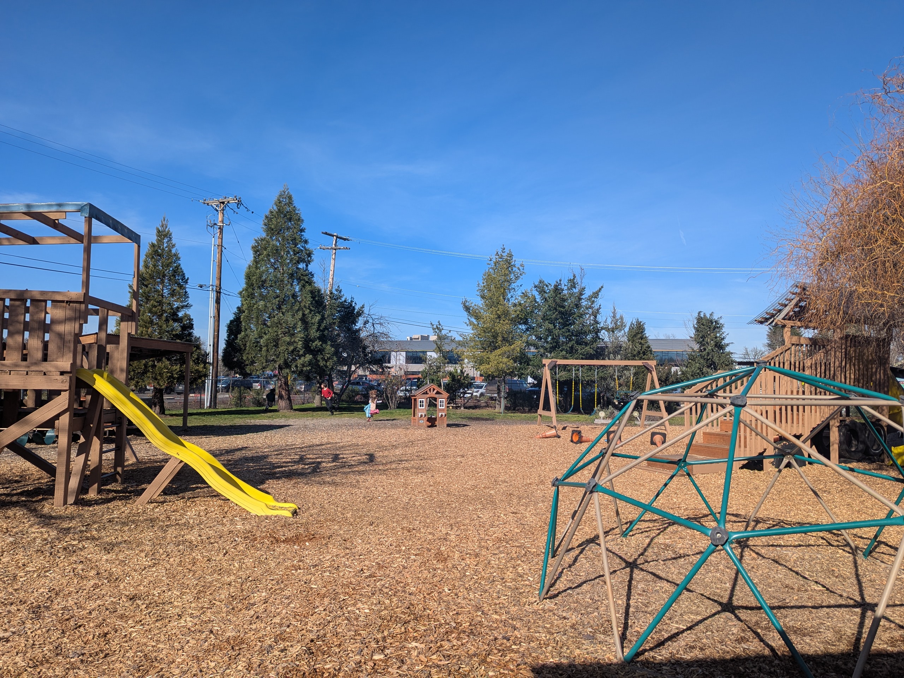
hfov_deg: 71.6
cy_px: 339
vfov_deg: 56.8
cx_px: 452
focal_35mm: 24
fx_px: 627
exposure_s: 1/2410
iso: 44
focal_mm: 6.81
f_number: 1.85
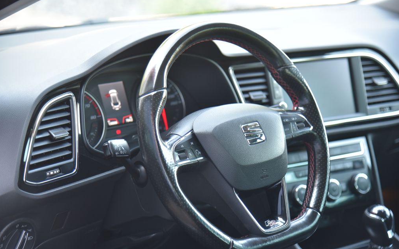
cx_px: 199
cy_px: 131
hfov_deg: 21.9
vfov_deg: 13.8
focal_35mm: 95
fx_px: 1033
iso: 500
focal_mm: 92
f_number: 4
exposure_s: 1/50
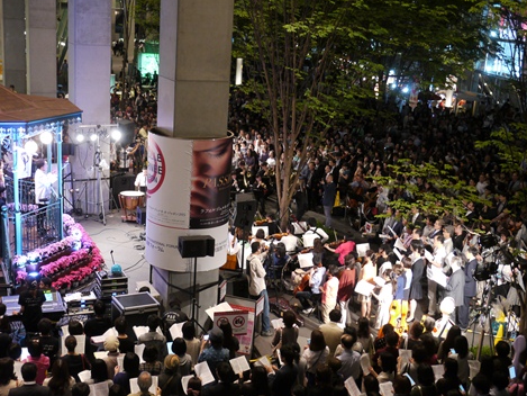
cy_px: 222
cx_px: 246
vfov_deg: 29.1
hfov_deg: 38.2
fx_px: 761
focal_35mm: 50
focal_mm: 22
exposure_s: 1/8
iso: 400
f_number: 4.5
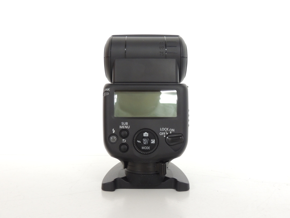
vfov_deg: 42.9
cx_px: 145
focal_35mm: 33
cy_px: 109
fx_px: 276
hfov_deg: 55.4
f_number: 4
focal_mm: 5.8
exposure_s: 1/30
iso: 400
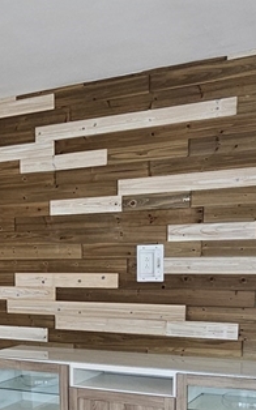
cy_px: 355
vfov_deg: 41.5
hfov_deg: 28.4
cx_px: 86
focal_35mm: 45
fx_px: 503
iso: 200
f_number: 2.2
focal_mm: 2.2
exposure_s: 1/60
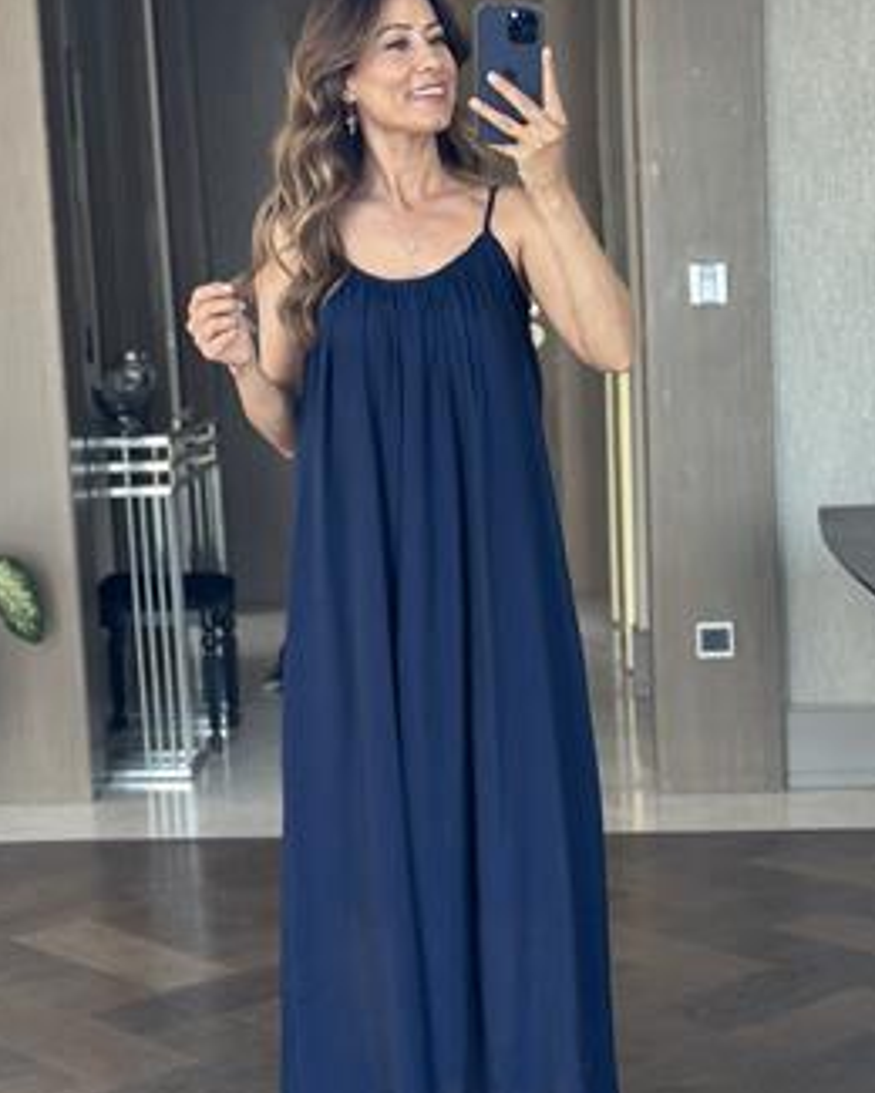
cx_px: 461
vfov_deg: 26.0
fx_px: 2363
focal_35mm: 73
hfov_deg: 21.0
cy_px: 622
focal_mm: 6.86
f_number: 1.78
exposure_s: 1/60
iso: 125
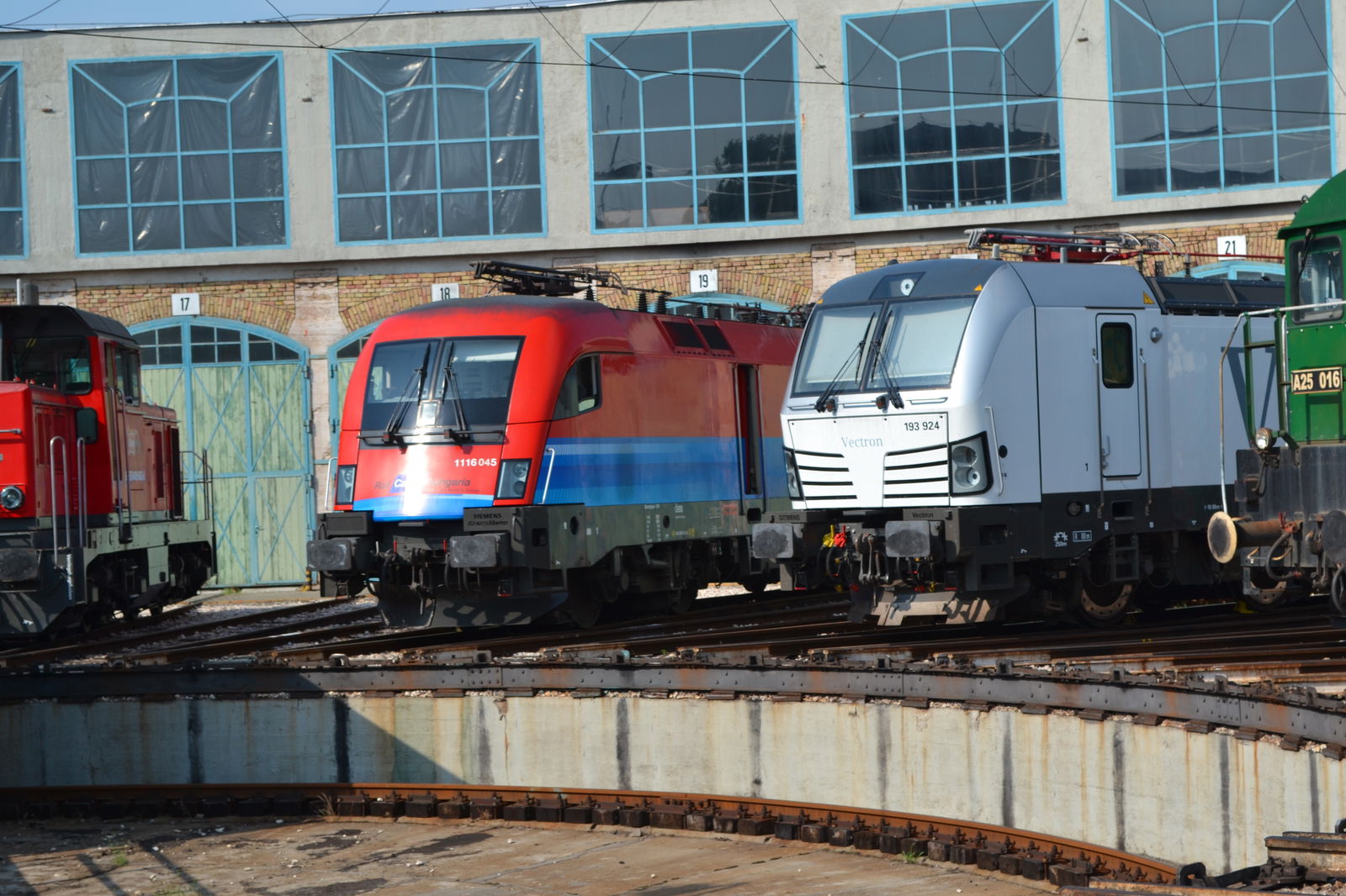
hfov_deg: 24.6
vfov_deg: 16.5
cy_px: 448
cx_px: 673
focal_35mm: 82
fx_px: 3084
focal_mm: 55
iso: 100
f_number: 8
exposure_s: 1/250
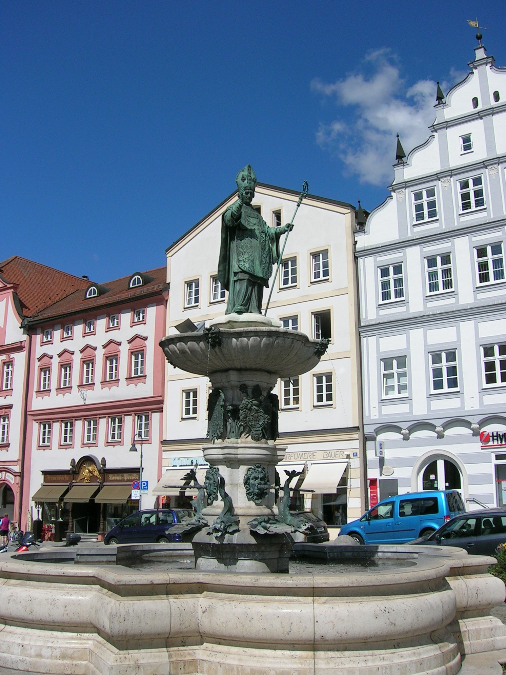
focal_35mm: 36
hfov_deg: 39.7
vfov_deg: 51.4
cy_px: 332
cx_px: 249
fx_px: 702
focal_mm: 5.4
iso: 50
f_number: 4.8
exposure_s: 1/958
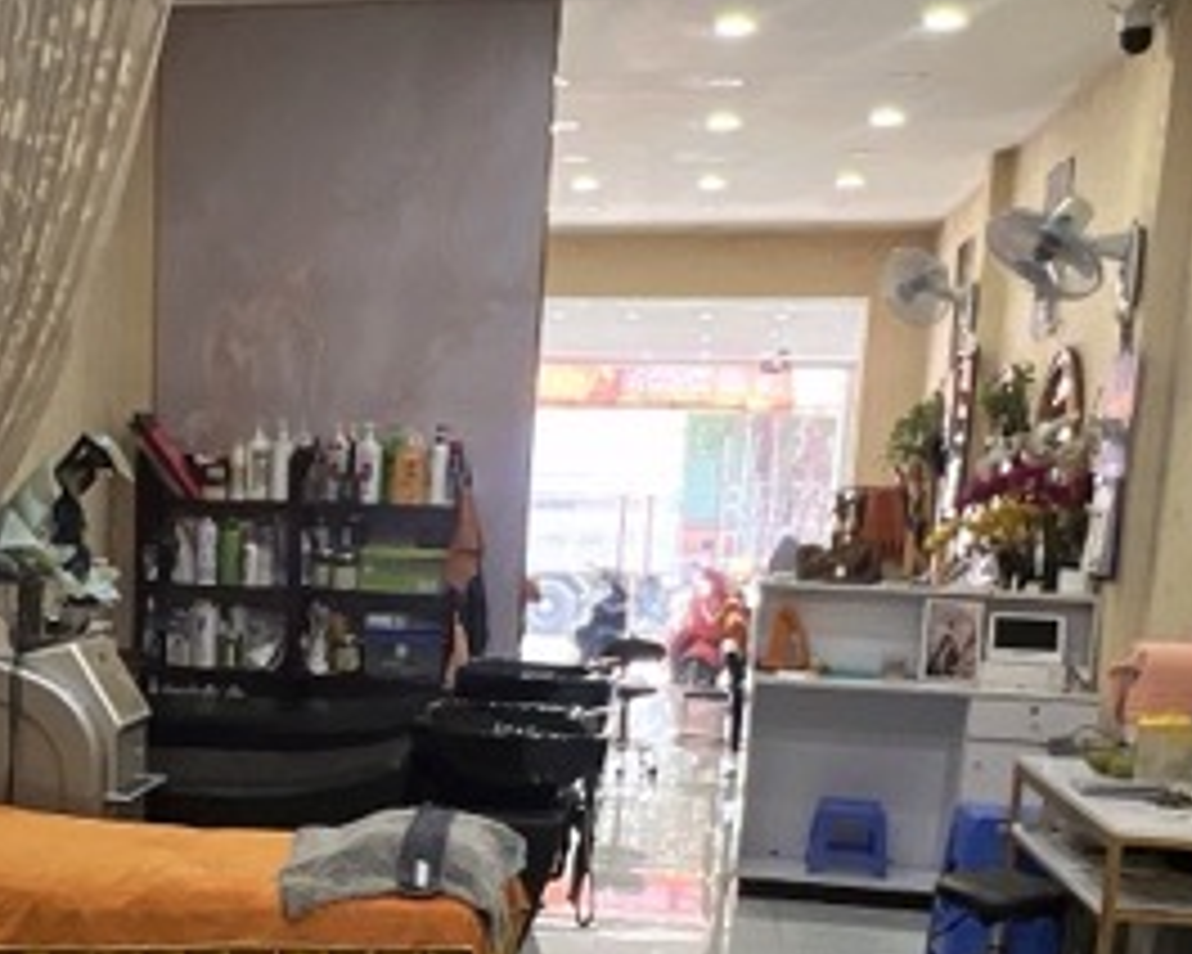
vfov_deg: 29.8
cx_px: 256
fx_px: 1729
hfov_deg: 36.9
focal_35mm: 49
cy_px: 828
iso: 160
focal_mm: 1.57
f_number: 1.8
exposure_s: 1/50
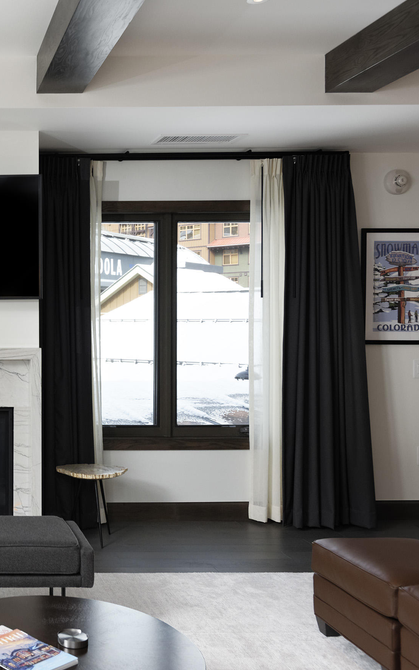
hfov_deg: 29.0
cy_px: 339
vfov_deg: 50.4
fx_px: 713
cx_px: -63
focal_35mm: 39
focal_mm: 25
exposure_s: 1/30
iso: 800
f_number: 7.1
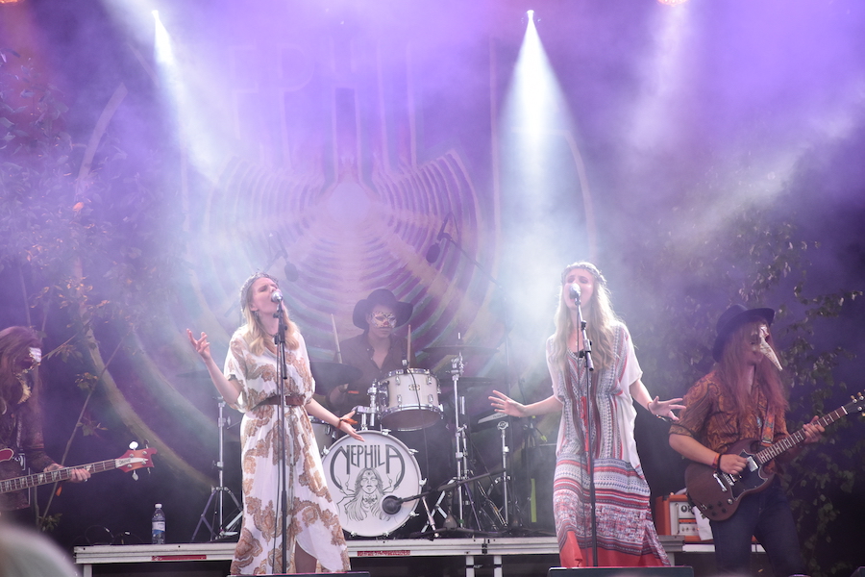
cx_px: 432
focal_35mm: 158
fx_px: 3784
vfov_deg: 8.7
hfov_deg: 13.0
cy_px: 288
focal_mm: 105
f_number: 5.6
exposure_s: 1/640
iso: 1250
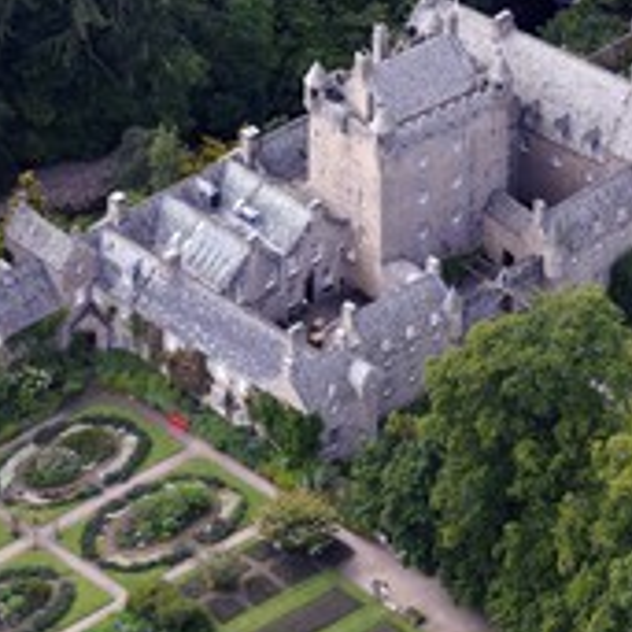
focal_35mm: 417
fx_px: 8614
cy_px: 318
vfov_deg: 4.2
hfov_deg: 4.2
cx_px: 432
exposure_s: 1/800
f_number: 4.5
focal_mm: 200
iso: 400
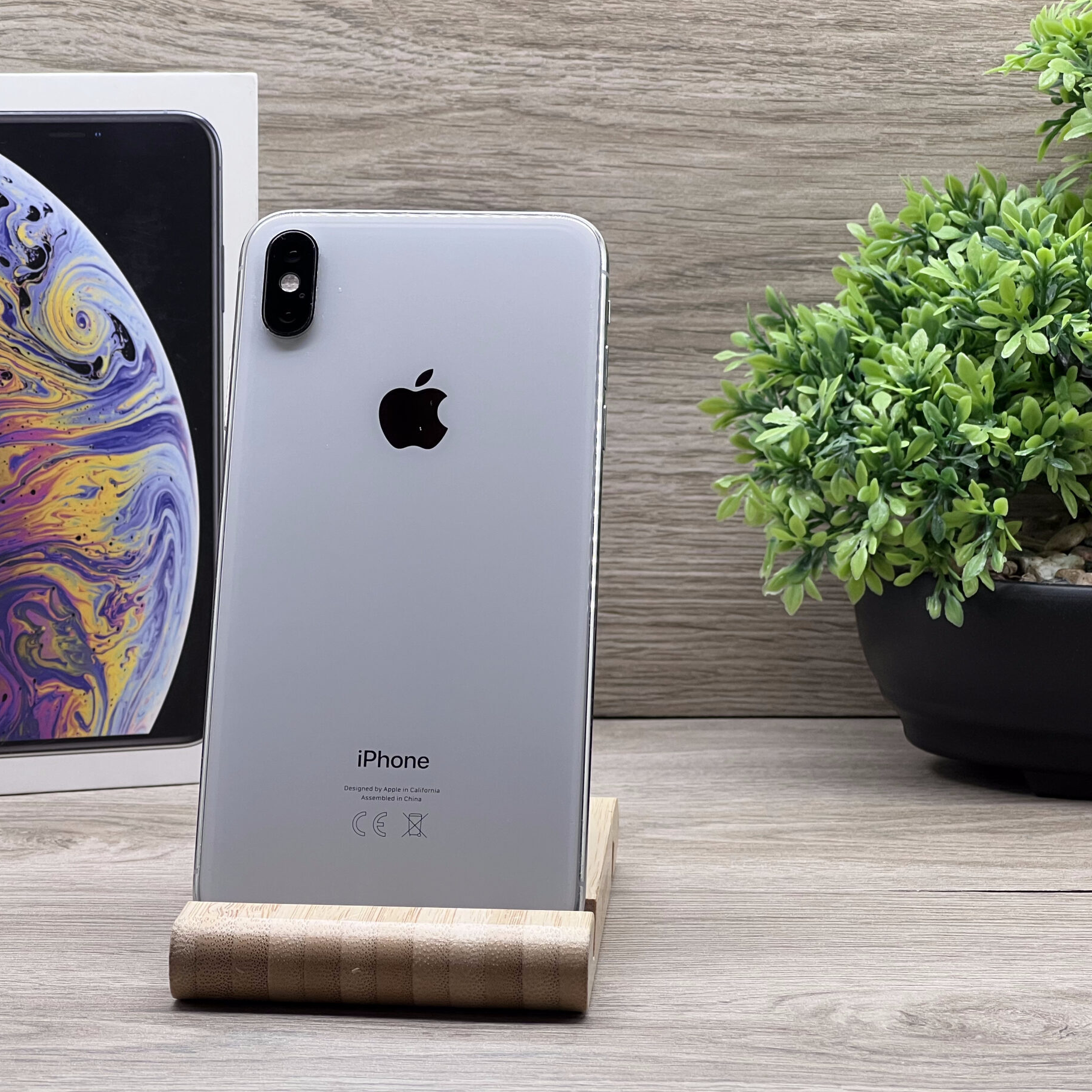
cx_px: 363
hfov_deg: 18.1
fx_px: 3426
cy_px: 559
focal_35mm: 96
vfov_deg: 18.1
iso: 64
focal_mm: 9
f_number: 2.8
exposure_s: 1/100
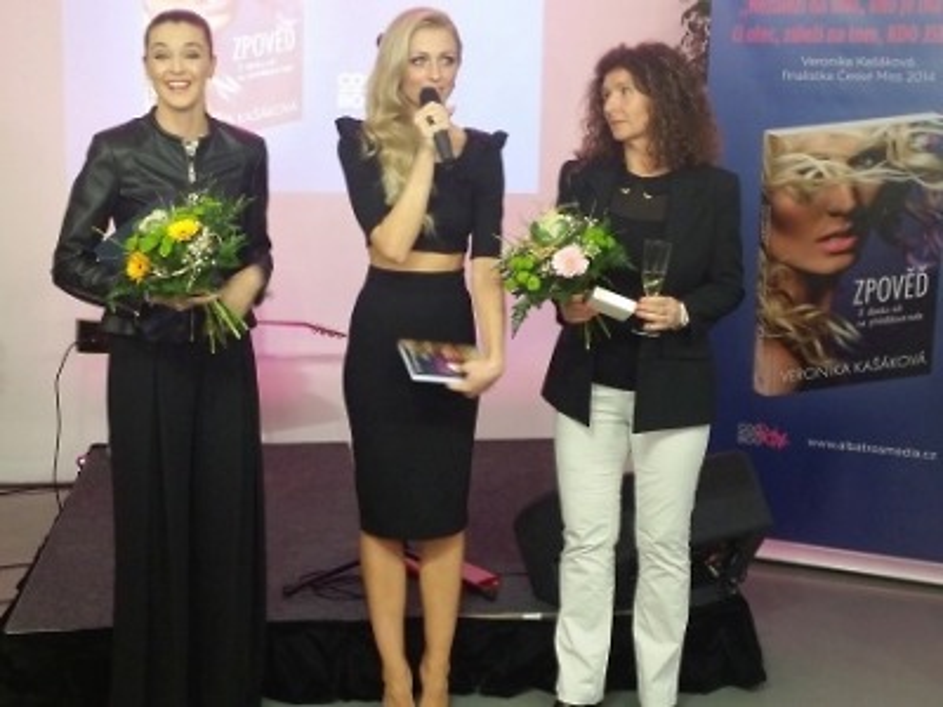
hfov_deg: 58.4
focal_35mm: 31
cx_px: 472
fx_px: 844
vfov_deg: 45.4
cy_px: 354
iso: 80
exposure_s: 1/15
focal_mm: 4.13
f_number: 2.2
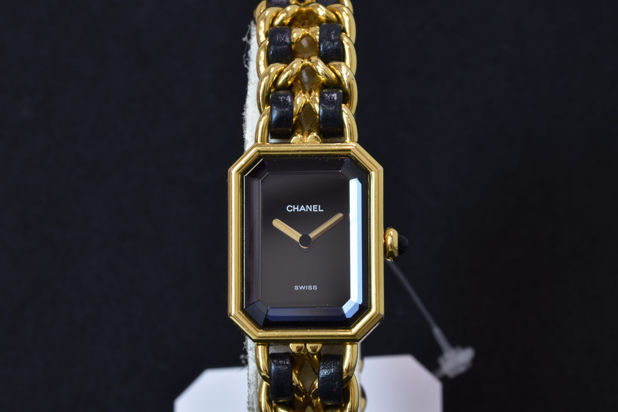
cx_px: 309
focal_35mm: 135
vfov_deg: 10.2
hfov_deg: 15.2
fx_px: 2317
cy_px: 206
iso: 100
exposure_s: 1/2.5
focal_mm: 90
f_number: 18
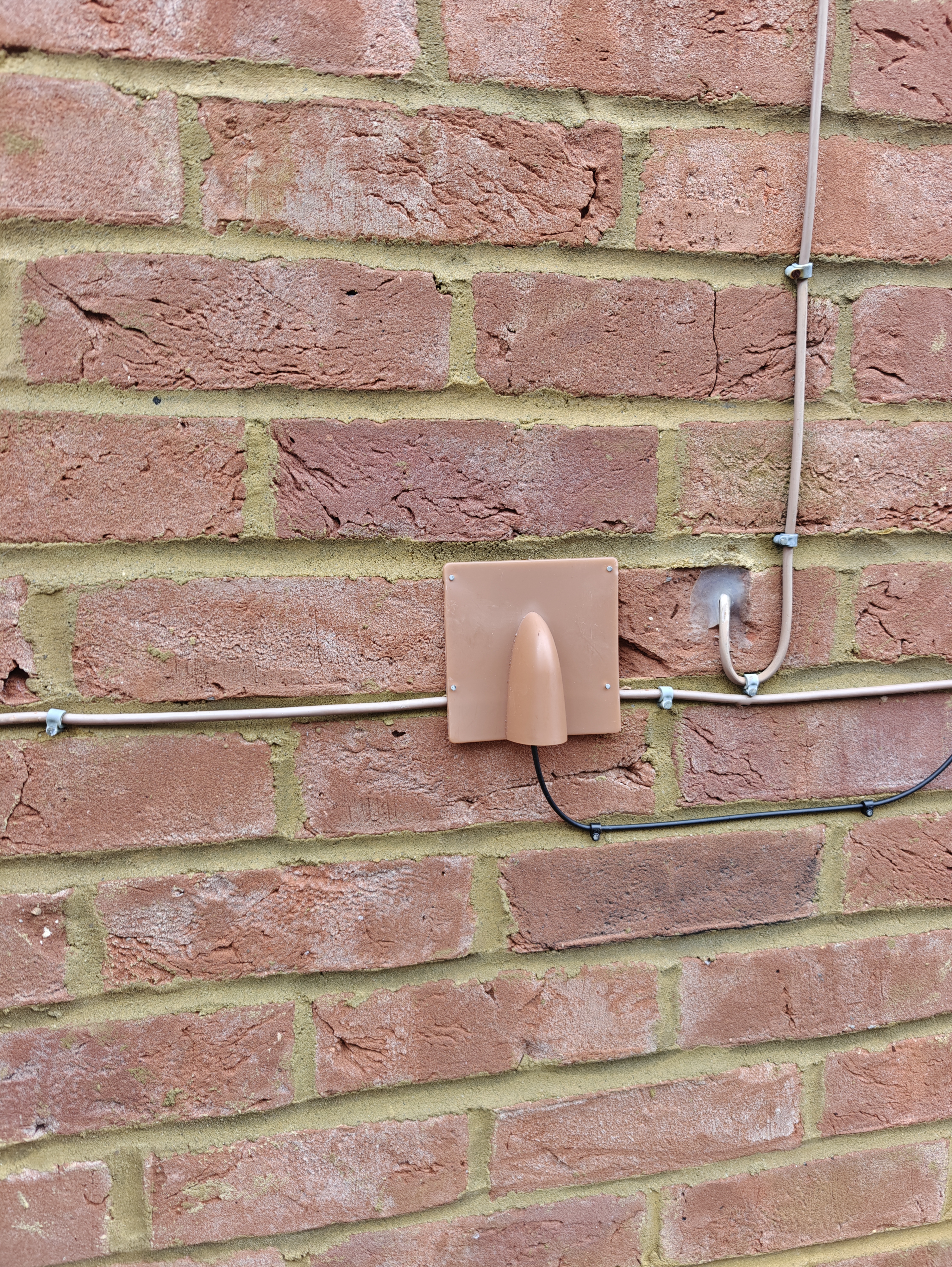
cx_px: 476
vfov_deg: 71.5
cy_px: 634
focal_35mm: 24
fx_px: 879
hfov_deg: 56.9
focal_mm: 6.06
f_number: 1.7
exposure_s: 1/100
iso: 160
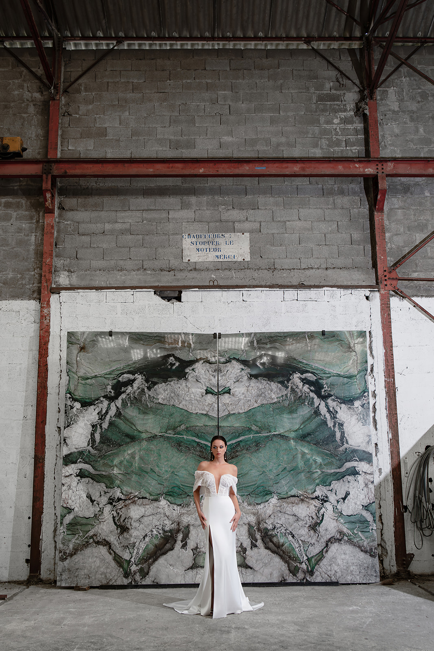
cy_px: 326
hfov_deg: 37.9
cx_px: 217
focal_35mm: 35
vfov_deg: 54.4
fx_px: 633
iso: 500
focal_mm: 35
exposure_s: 1/200
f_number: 3.5
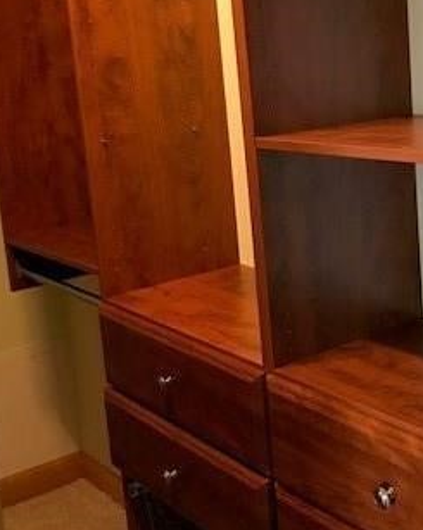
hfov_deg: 26.1
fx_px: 893
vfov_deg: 32.9
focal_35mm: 57
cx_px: 347
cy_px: 202
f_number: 1.8
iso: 100
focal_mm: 3.99
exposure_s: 1/15
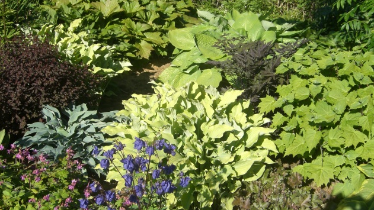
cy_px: 113
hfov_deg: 48.4
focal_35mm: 42
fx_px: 417
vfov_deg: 28.3
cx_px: 188
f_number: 8
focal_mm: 7.9
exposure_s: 1/125
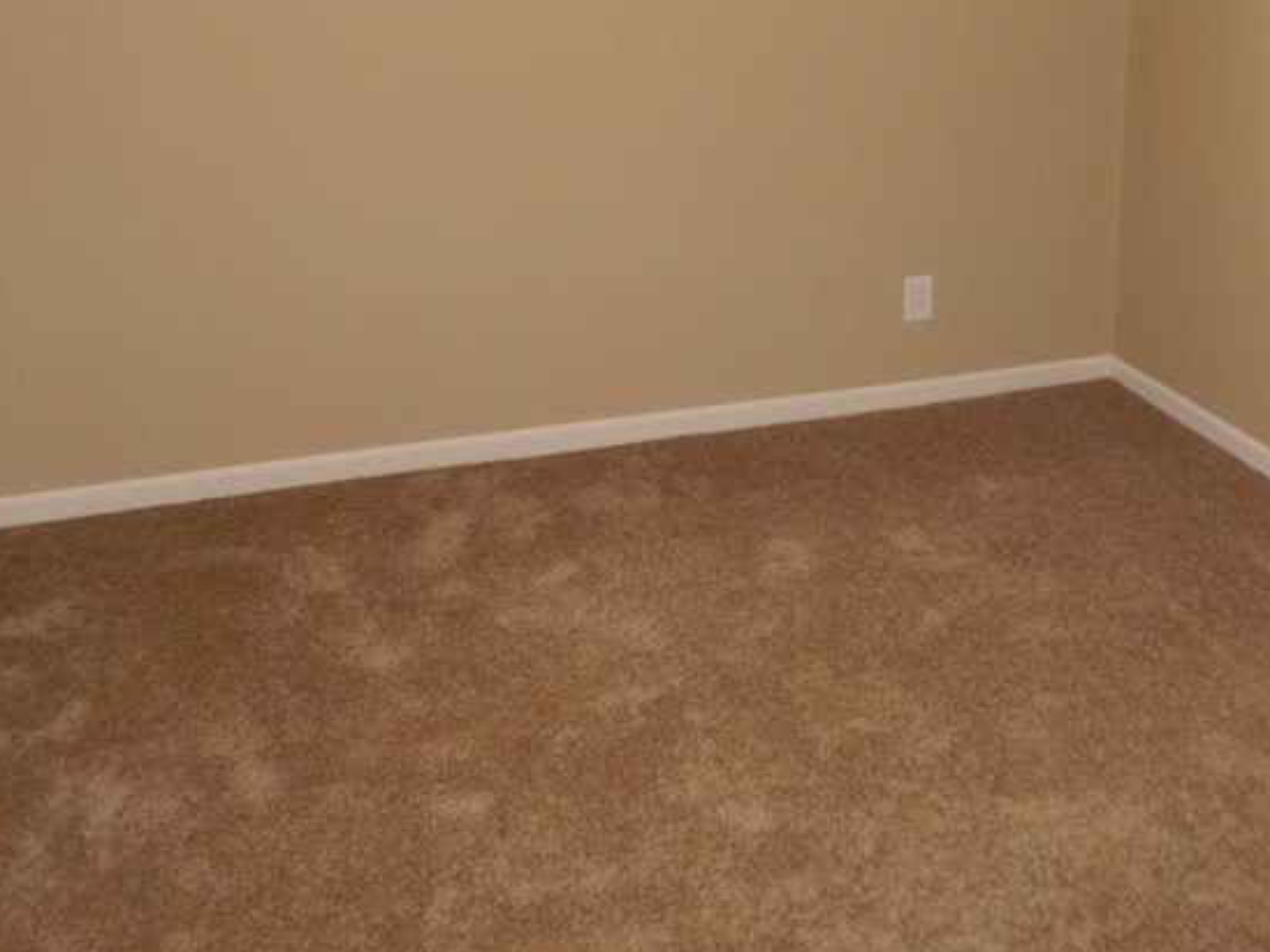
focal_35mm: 43
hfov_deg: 42.9
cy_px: 90
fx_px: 1578
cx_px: 902
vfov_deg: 31.9
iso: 200
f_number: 3
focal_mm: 4
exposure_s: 1/30
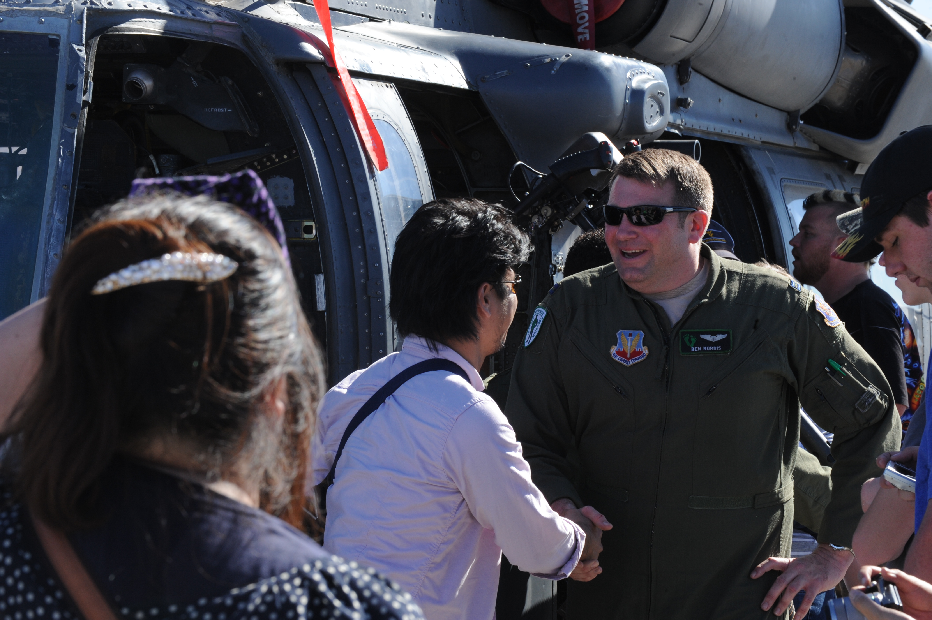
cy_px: 310
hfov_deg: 15.8
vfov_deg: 10.5
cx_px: 466
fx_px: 3363
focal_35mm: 130
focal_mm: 130
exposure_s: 1/200
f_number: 18
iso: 640
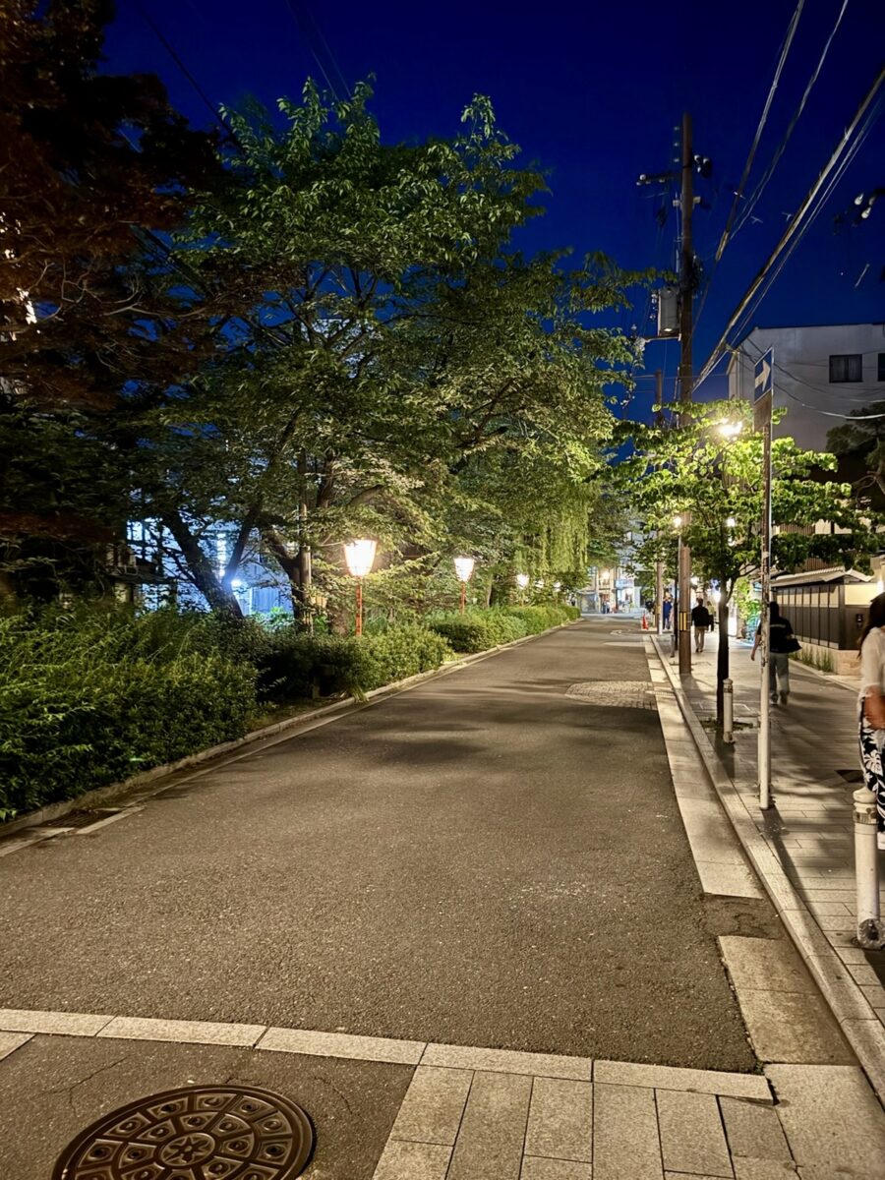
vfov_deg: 71.6
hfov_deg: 56.8
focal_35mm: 24
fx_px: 818
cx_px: 442
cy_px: 590
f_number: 1.78
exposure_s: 1/15
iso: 2000
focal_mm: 6.76
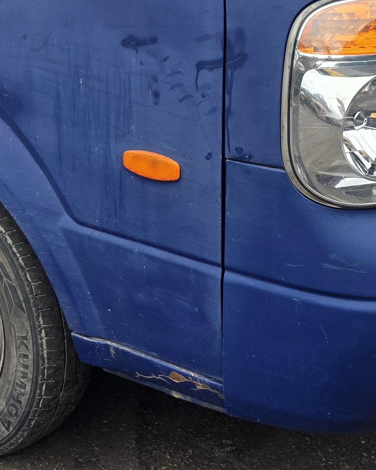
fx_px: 1099
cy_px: 108
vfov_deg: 23.9
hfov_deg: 19.2
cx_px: 76
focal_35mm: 79
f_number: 1.7
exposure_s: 1/359
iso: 50
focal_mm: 6.3
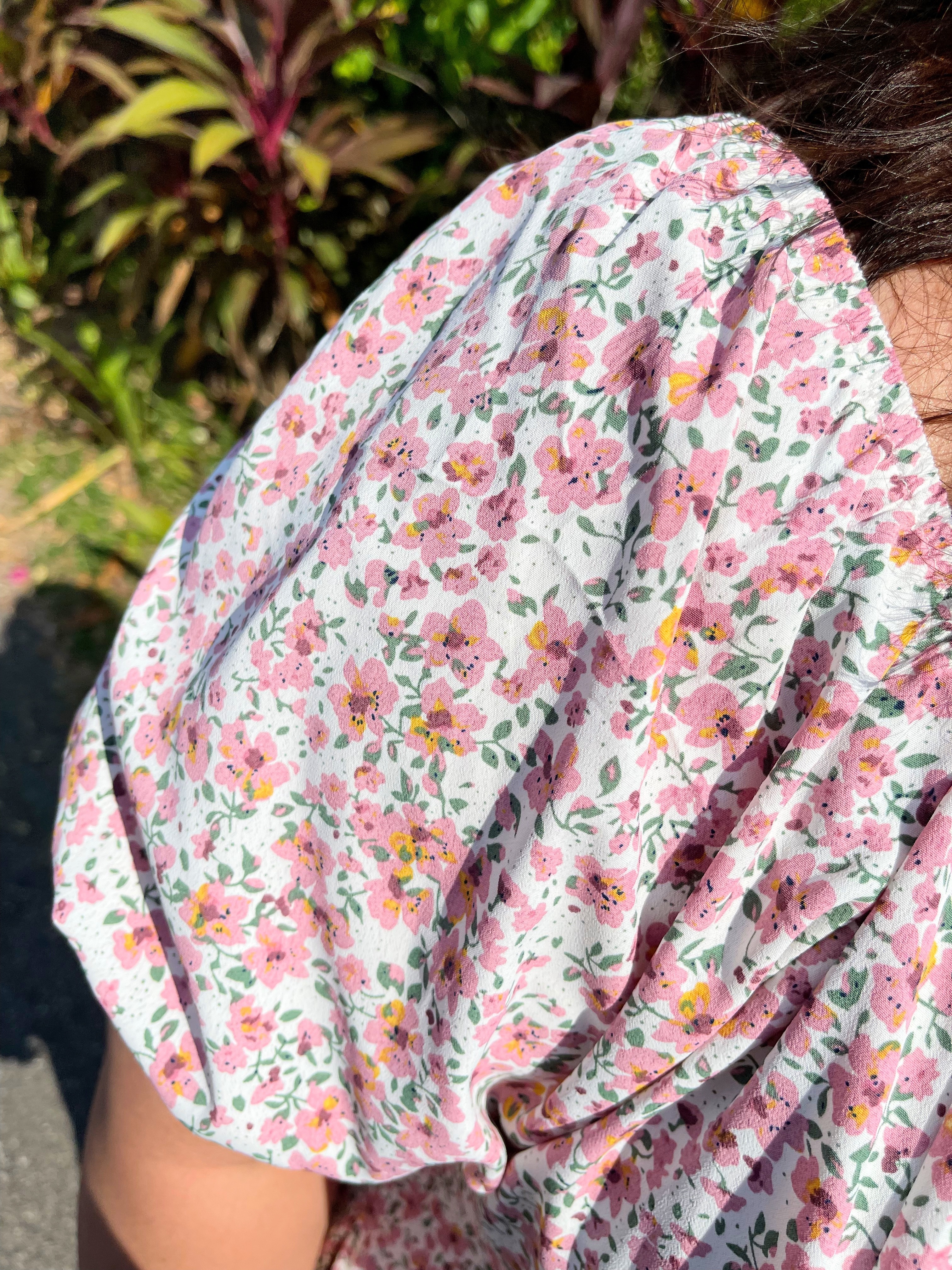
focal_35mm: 26
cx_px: 476
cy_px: 635
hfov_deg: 53.1
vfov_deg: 67.3
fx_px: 953
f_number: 1.6
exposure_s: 1/8547
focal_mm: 5.1
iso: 32
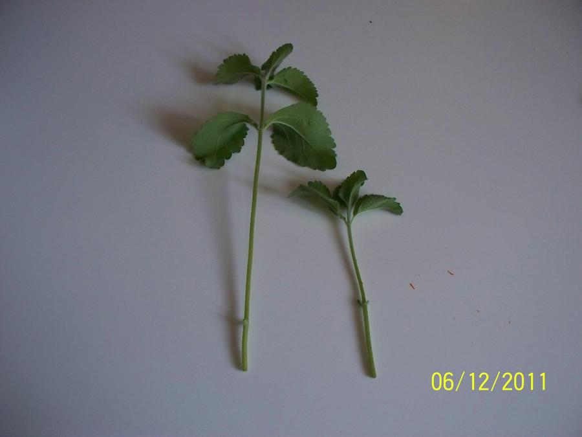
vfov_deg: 39.7
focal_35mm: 36
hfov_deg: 51.4
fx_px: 605
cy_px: 218
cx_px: 291
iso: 250
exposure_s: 1/60
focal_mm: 7.54
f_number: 2.8
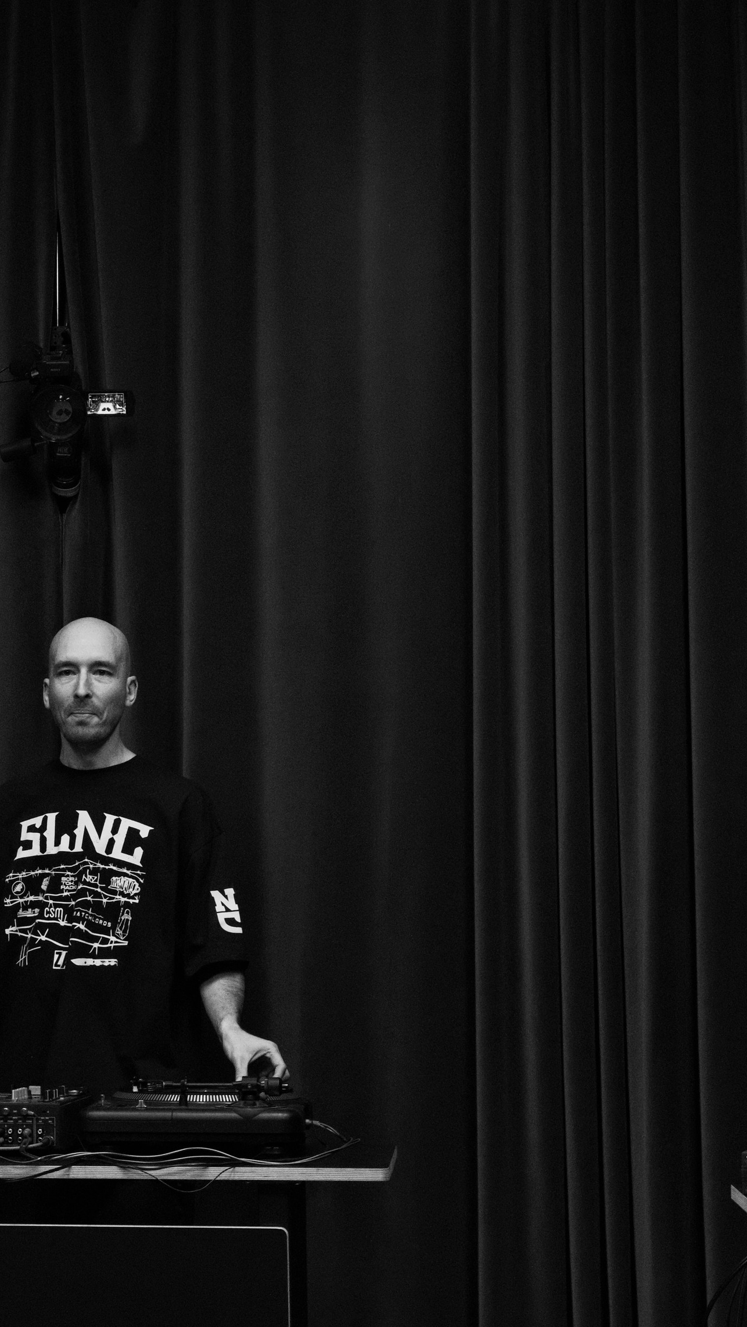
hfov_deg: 13.6
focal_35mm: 88
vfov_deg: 24.2
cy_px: 545
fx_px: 3098
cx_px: 24
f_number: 5
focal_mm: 33
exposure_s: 1/250
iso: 4000
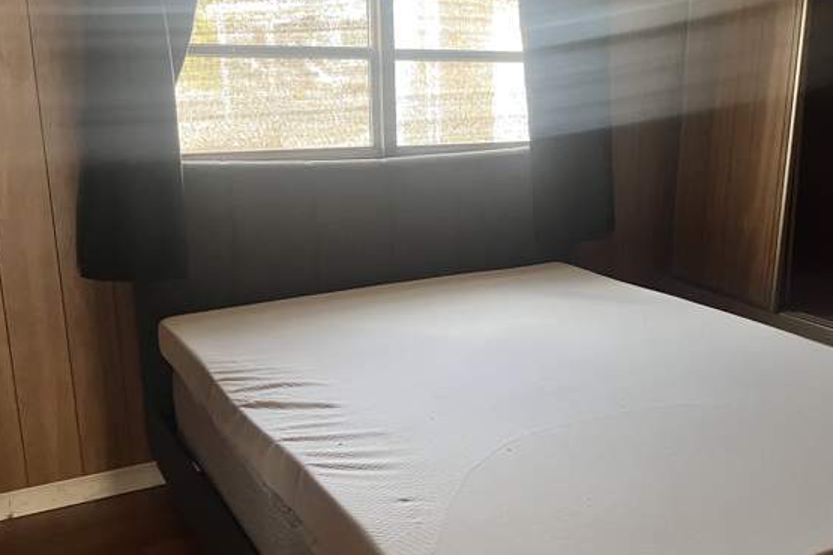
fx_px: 902
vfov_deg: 34.2
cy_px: 285
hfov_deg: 49.1
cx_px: 521
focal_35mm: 39
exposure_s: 1/43
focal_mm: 5.1
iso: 500
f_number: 1.6
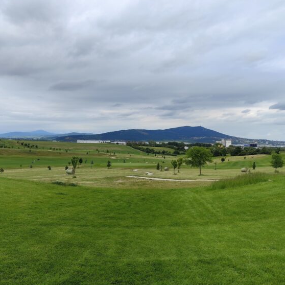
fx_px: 261
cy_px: 143
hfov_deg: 56.8
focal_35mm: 28
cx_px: 113
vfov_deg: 57.3
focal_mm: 6.19
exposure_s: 1/669
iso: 50
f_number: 1.65
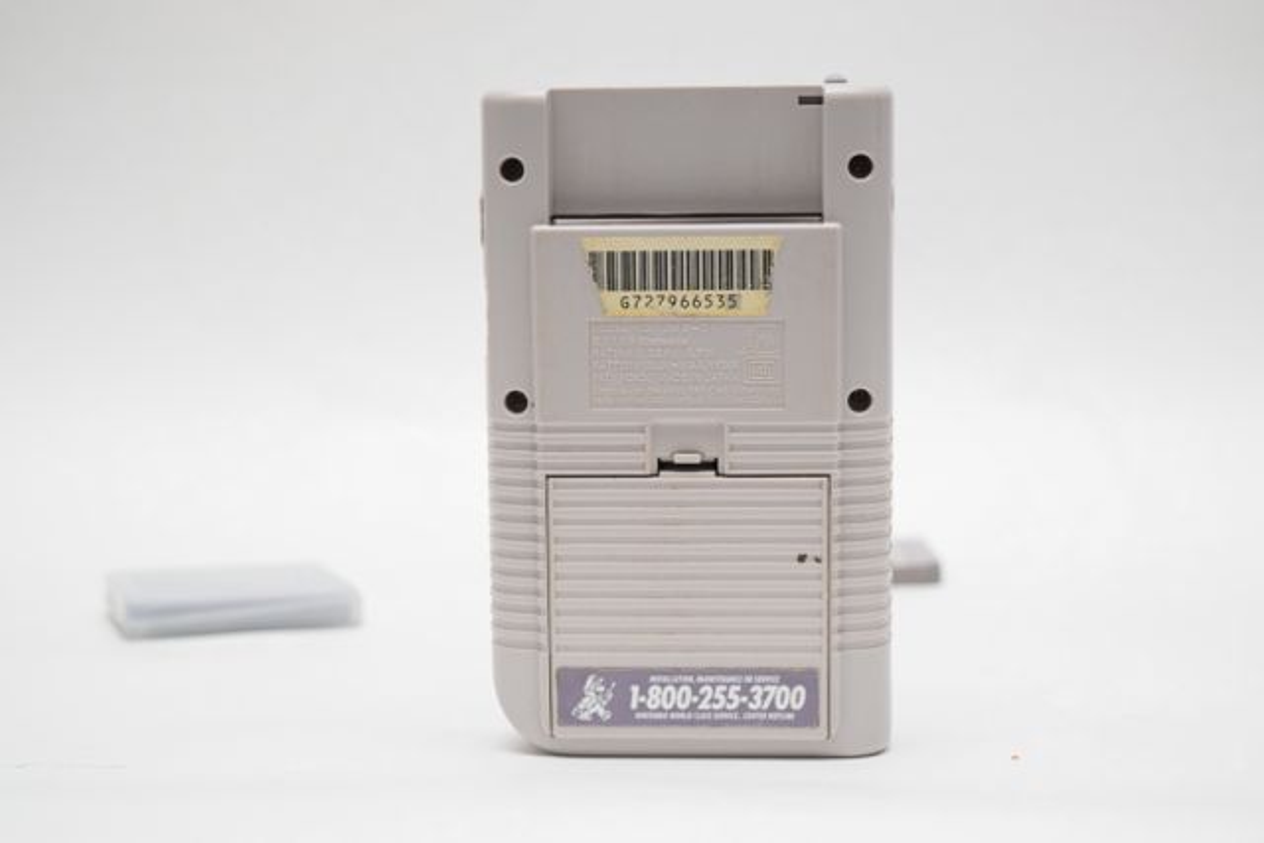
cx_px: 632
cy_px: 422
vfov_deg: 21.6
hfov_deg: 31.9
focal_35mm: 63
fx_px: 2212
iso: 1600
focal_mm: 42
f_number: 5
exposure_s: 1/125
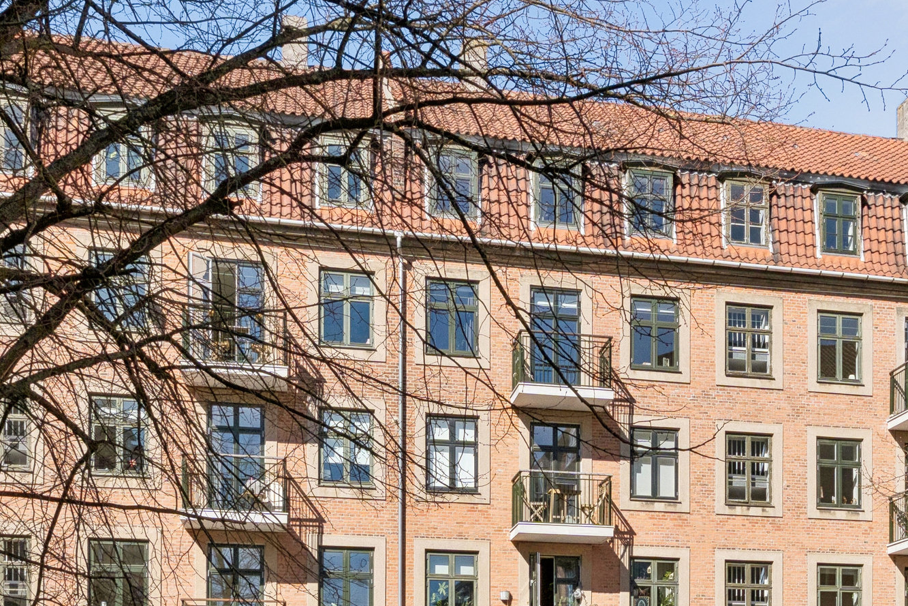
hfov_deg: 41.3
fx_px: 1183
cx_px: 619
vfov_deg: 27.9
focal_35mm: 47
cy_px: 512
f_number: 7.1
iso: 400
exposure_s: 1/2000
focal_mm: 13.9
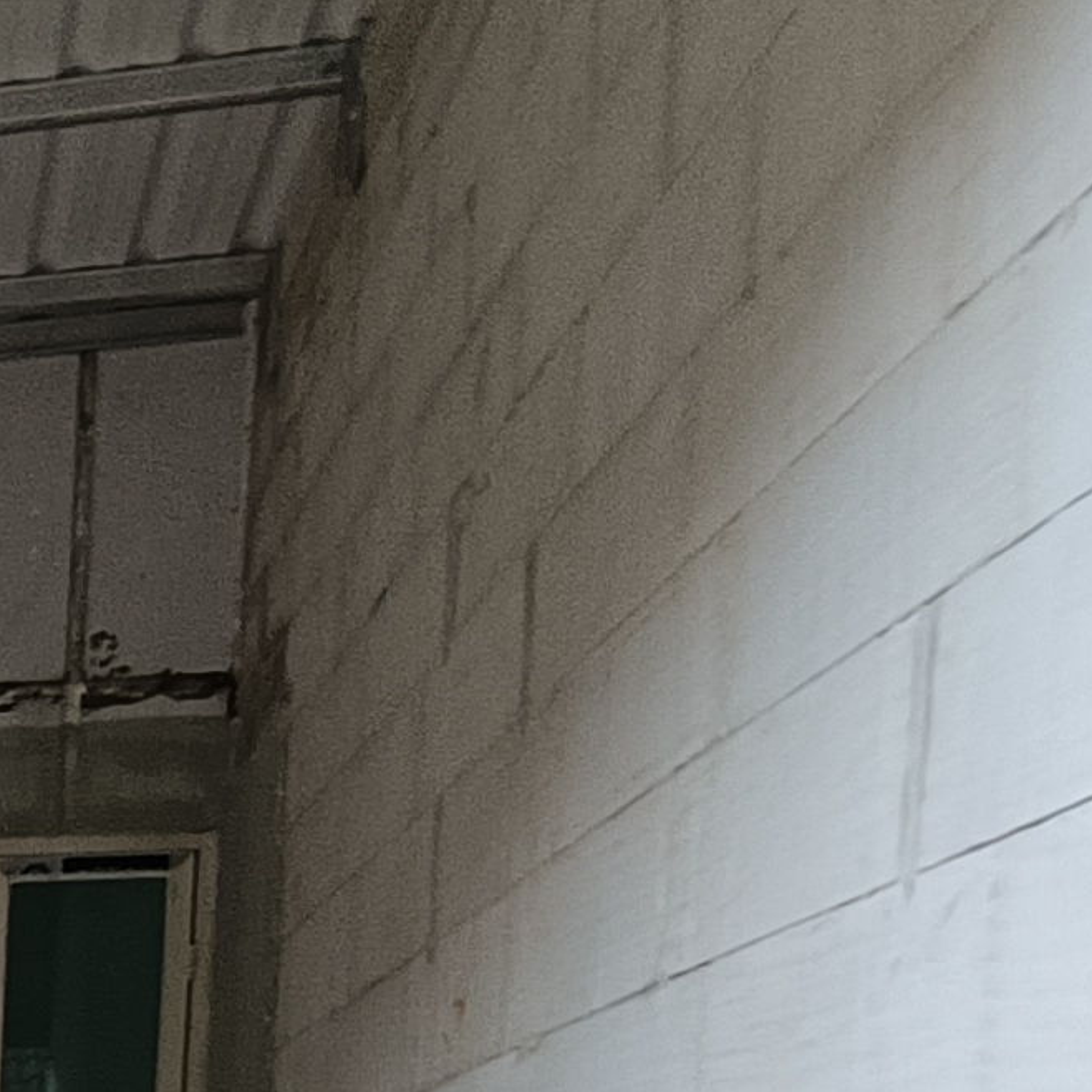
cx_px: -998
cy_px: 1413
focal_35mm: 70
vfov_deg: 22.2
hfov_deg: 18.1
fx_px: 2498
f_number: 2.2
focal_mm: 1.68
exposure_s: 1/100
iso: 64
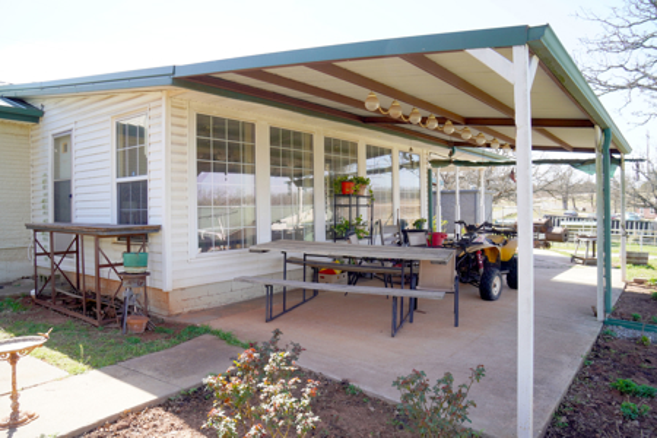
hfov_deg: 73.7
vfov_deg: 53.1
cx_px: 328
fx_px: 438
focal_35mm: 24
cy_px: 219
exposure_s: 1/100
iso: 100
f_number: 5.6
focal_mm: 16
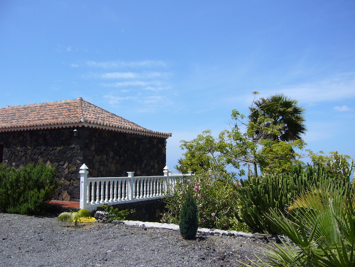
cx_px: 178
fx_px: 359
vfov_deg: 40.7
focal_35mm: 35
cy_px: 134
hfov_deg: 52.6
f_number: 5.6
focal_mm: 5.8
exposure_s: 1/640
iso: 100
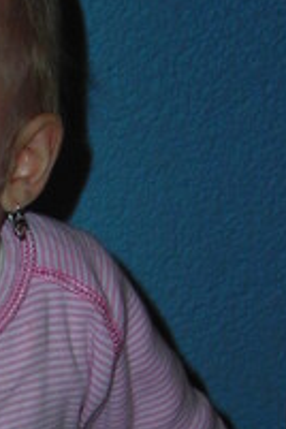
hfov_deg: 8.5
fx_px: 1871
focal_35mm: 157
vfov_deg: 12.8
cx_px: -141
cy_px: 489
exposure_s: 1/60.1
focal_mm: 6.3
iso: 50
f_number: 3.2
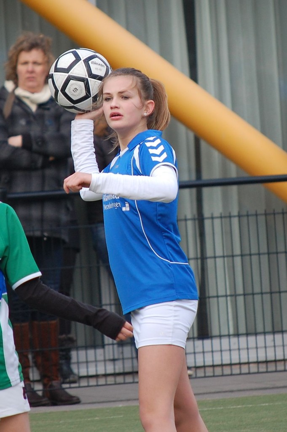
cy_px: 216
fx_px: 3593
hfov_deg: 4.6
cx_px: 144
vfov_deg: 6.9
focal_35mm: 300
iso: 400
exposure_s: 1/500
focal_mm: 200
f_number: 5.6
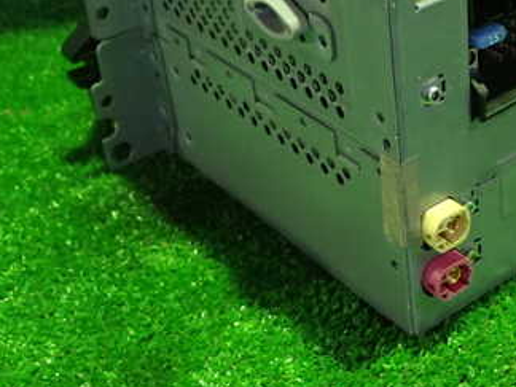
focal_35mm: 76
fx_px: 1133
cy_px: 53
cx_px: 427
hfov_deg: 25.1
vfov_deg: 19.1
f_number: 2.8
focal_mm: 7.31
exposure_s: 1/13
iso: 800
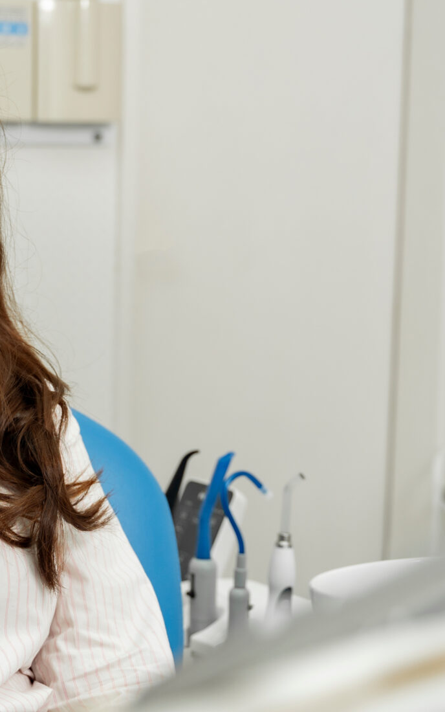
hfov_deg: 14.9
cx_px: -160
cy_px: 348
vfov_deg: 24.9
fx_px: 1610
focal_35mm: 83
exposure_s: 1/100
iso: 100
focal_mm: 35
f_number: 3.5
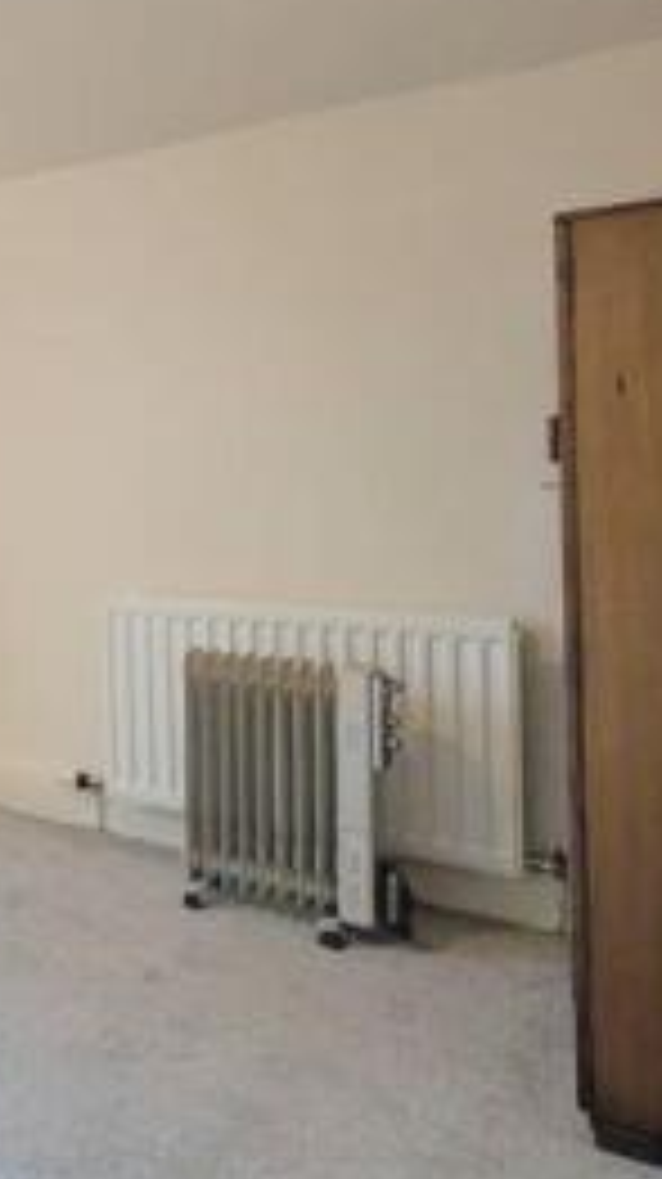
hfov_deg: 25.2
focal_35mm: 29
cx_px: -421
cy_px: 484
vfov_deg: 65.6
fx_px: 907
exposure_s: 1/105
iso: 41
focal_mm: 2.02
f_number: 1.7
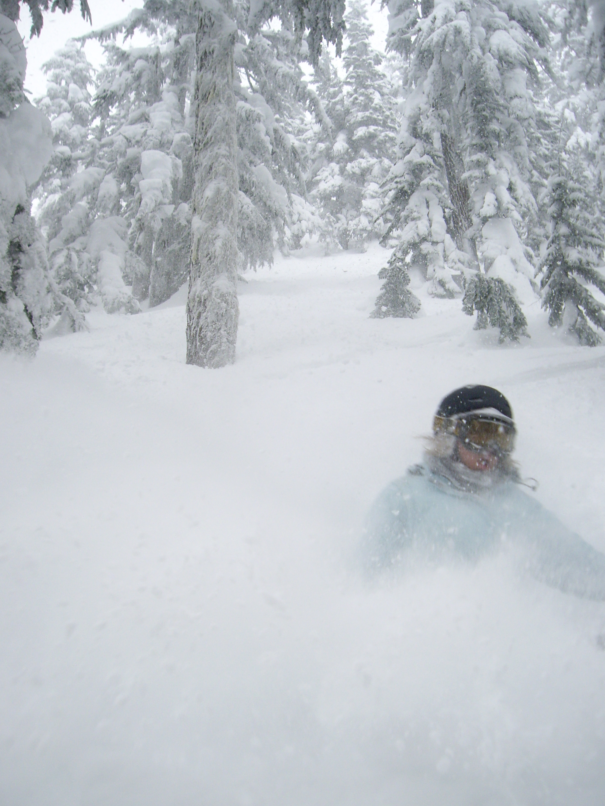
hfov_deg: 36.0
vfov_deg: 46.8
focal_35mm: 40
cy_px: 424
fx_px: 932
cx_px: 302
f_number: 2.7
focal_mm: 6.2
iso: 100
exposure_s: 1/250
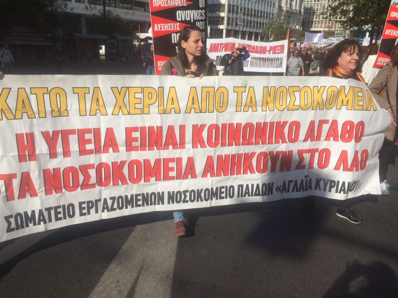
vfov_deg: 48.2
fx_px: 333
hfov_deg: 61.7
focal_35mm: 29
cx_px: 199
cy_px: 149
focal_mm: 4.15
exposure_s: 1/4115
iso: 32
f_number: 2.2
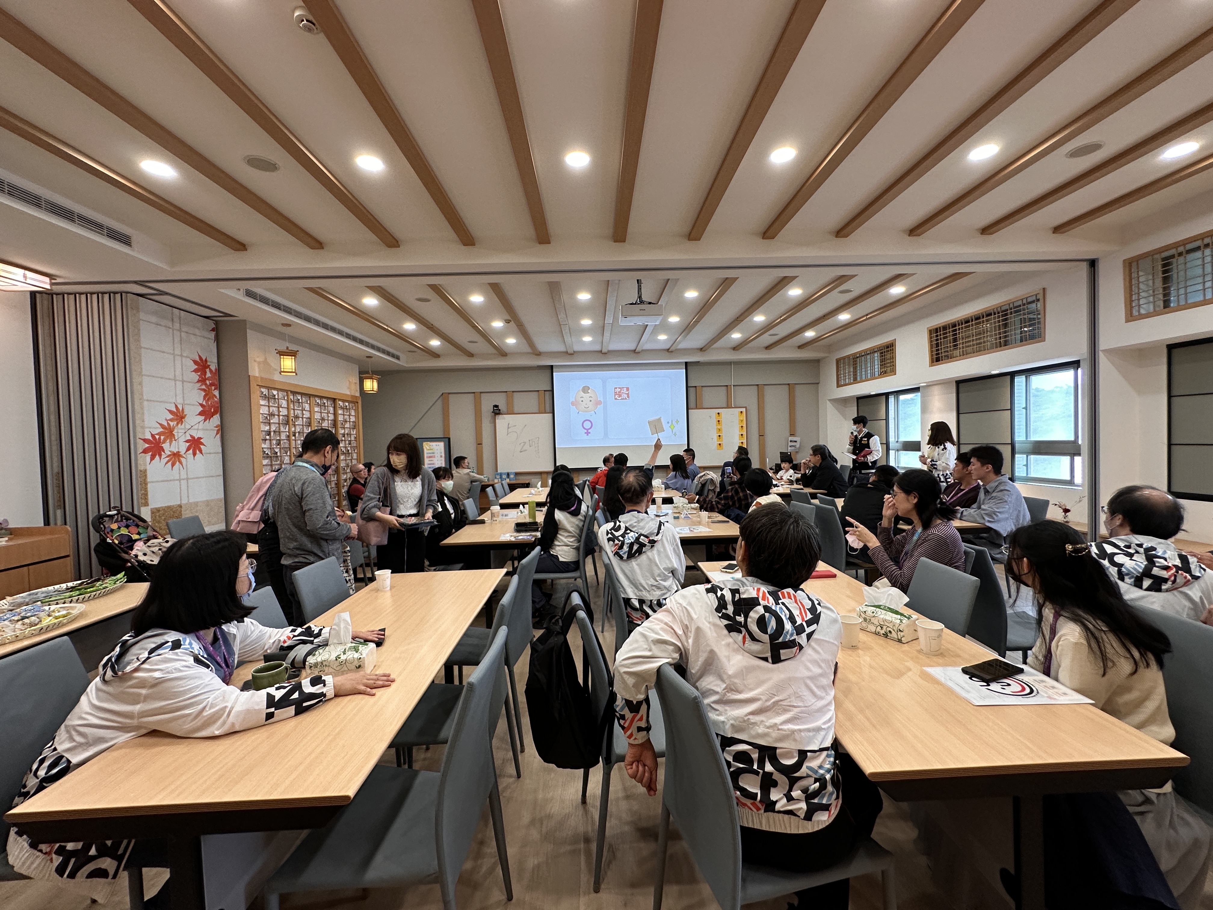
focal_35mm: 14
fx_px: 491
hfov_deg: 102.1
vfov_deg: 85.7
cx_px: 606
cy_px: 455
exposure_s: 1/120
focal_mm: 2.22
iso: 160
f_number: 2.2
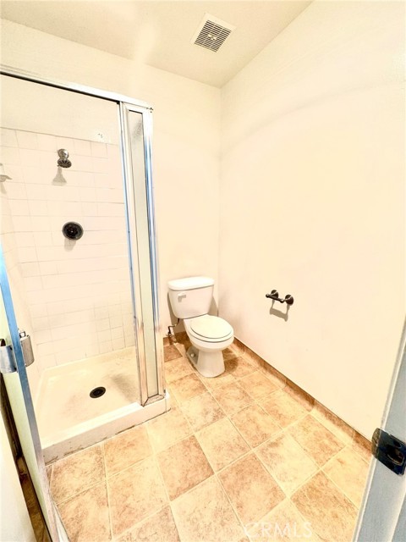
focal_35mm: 14
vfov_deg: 102.1
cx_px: 203
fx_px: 219
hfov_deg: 85.7
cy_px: 271
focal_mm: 2.22
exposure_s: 1/120
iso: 100
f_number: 2.2
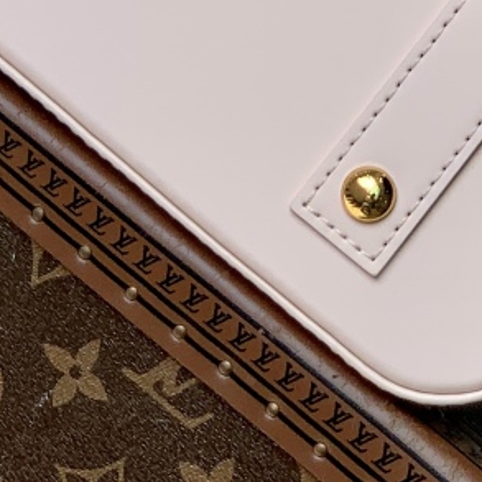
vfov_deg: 7.6
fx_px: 3560
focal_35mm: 226
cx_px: 247
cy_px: -283
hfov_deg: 7.7
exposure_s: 1/393
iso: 16
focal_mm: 6
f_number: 2.4
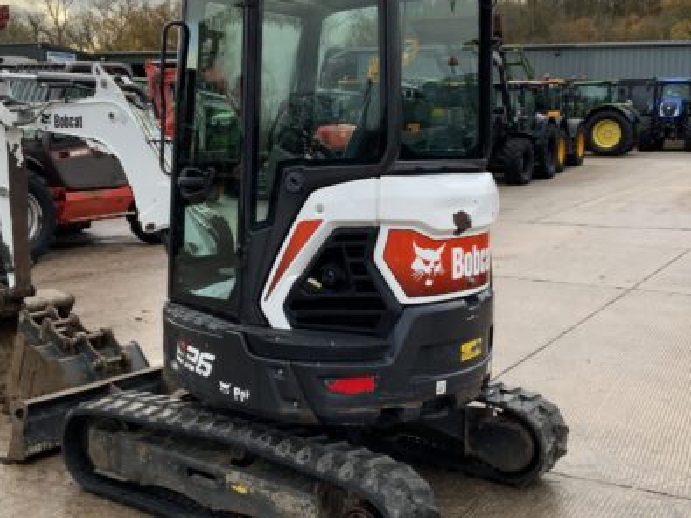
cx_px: 364
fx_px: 938
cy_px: 240
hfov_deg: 40.4
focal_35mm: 47
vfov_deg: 30.9
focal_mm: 3
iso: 16
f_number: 1.8
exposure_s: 1/235
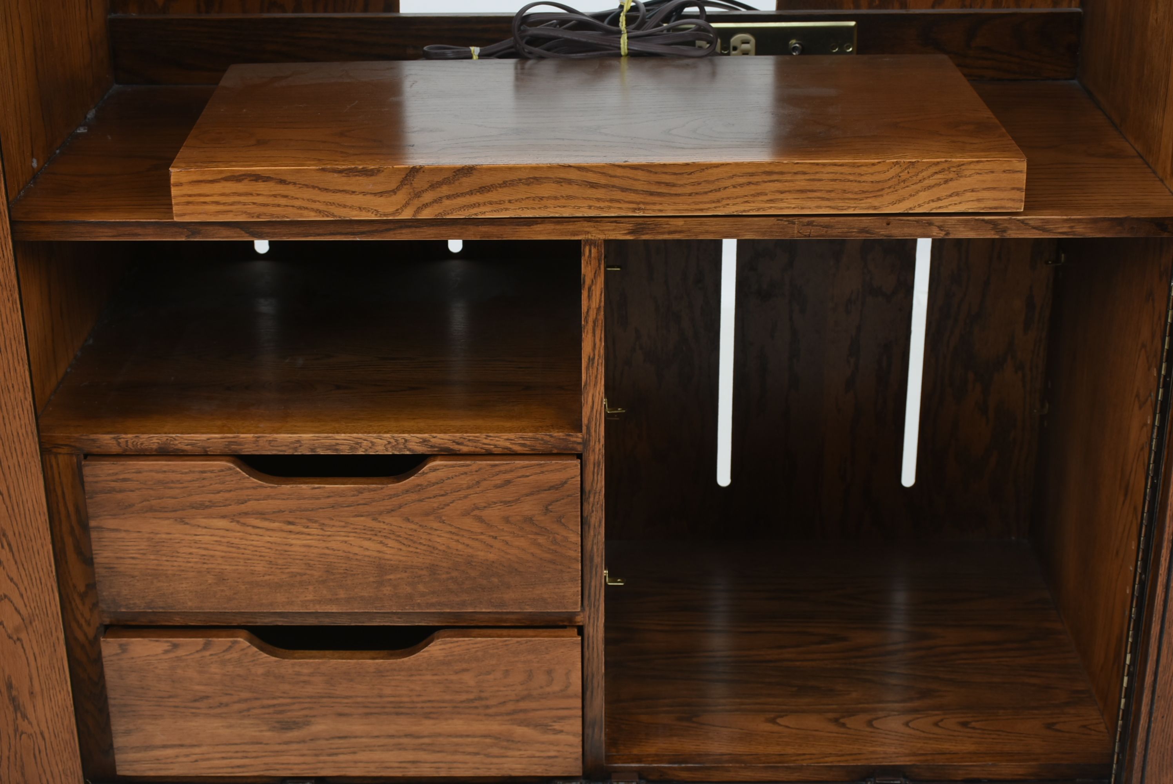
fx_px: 1956
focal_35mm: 60
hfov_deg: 33.4
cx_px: 586
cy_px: 392
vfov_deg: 22.7
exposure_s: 1/160
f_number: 9
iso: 200
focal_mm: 40
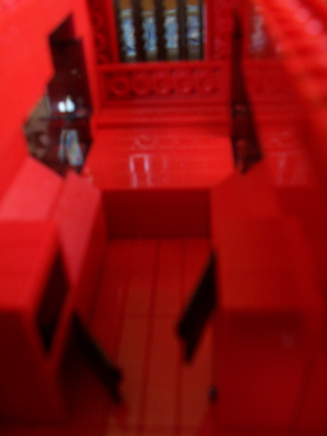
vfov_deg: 52.6
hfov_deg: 40.7
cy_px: 218
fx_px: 441
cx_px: 164
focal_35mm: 35
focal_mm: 6
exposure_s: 1/10
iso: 140
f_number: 2.8
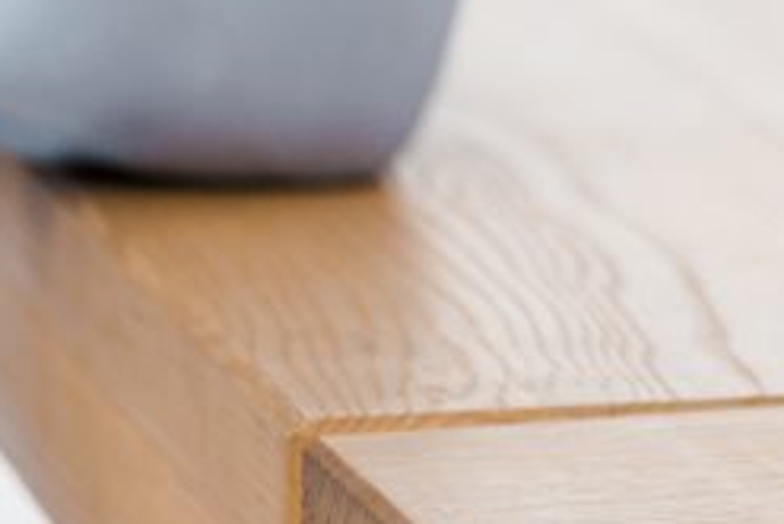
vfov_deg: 4.8
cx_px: 1449
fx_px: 6166
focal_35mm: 283
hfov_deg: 7.1
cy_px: -364
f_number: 4.5
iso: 125
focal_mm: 70
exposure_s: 1/200
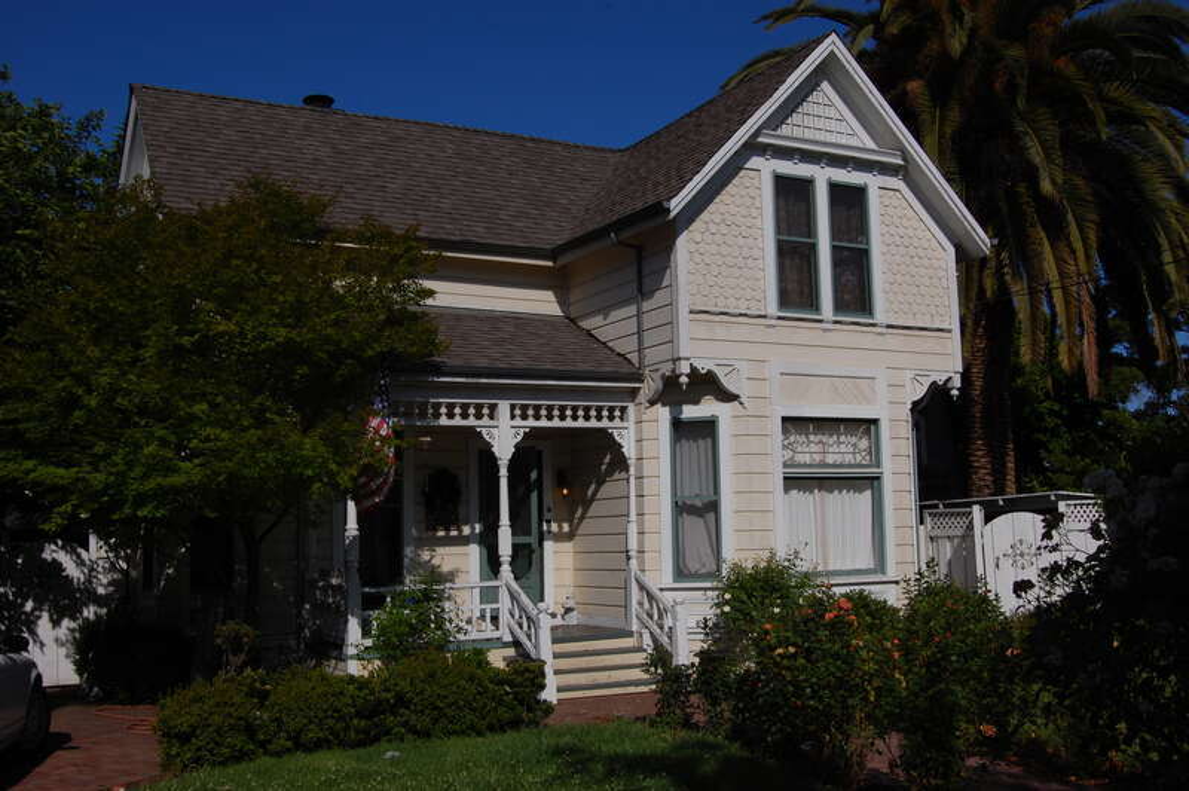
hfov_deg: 49.6
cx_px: 594
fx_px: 1287
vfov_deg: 34.2
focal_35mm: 39
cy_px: 396
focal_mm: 26
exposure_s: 1/320
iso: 200
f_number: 16
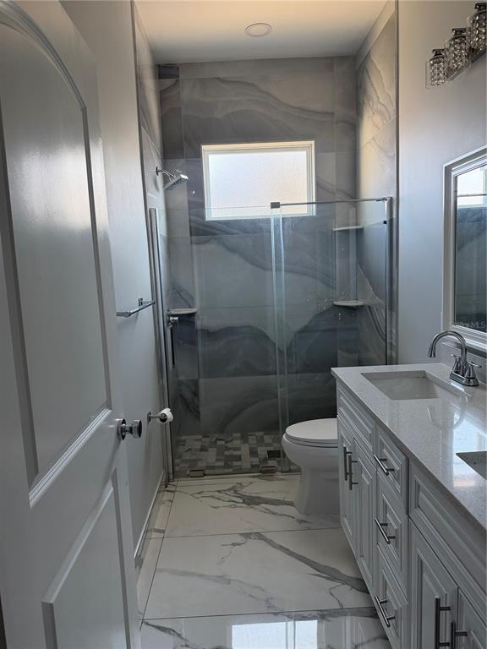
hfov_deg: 56.8
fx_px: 450
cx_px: 244
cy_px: 324
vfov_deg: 71.6
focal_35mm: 24
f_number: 1.78
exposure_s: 1/120
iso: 250
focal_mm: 6.76
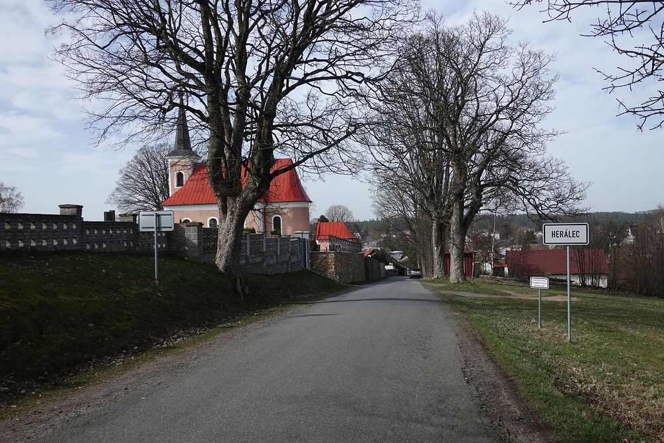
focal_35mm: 35
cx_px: 332
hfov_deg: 54.4
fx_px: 646
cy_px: 222
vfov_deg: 37.9
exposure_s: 1/1600
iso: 125
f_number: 3.5
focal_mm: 13.03
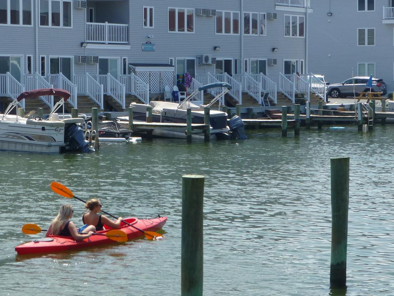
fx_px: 1218
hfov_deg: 18.3
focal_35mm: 107
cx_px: 103
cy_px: 90
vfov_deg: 13.8
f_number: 4.7
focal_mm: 10.3
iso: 100
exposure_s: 1/500
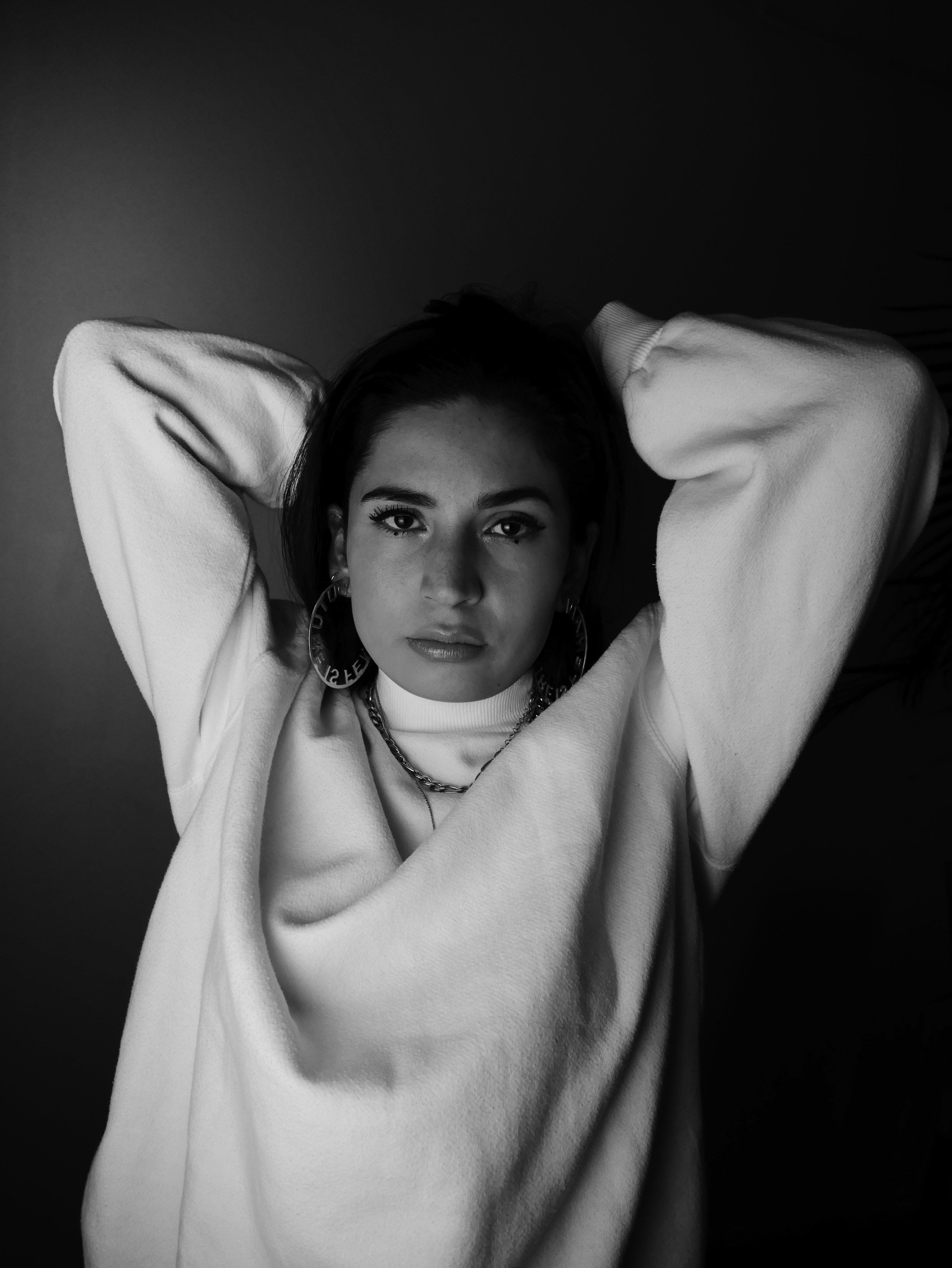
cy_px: 634
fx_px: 1026
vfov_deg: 63.4
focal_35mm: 28
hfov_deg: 49.8
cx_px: 476
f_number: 3.6
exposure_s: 1/60
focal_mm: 14
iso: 1000
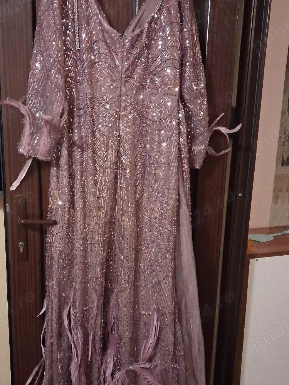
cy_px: 237
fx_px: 401
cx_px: 119
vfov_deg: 50.9
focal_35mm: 36
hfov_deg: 39.5
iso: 1000
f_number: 1.8
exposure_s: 1/24
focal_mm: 4
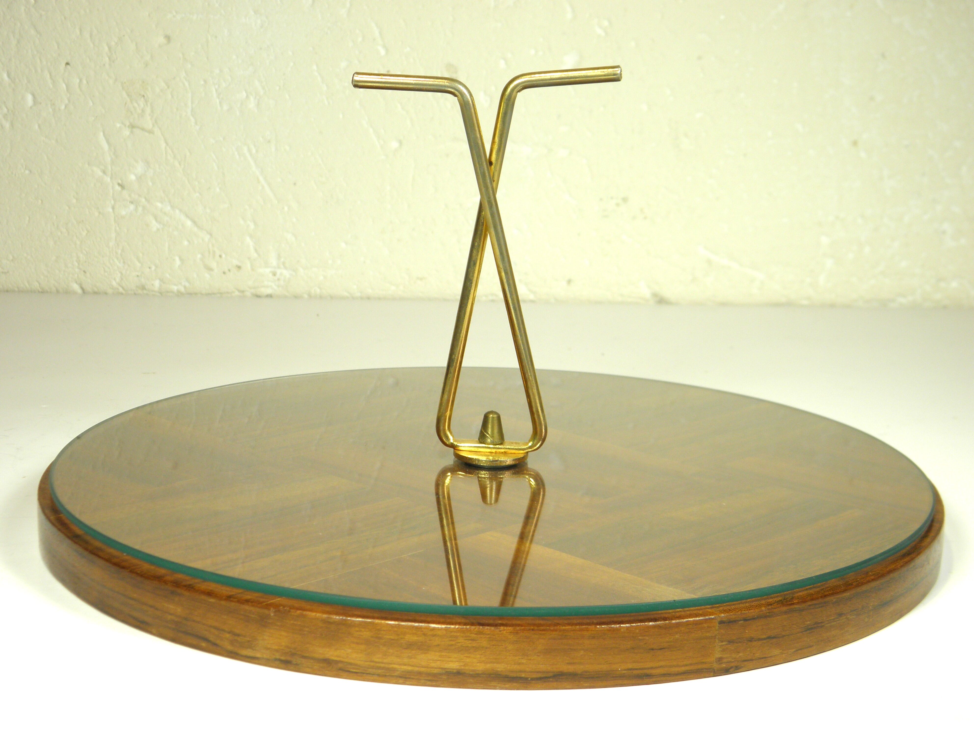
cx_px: 487
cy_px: 365
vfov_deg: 24.8
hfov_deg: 32.7
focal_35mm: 59
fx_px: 1660
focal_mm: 10.6
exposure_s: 1/50
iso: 100
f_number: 4.1
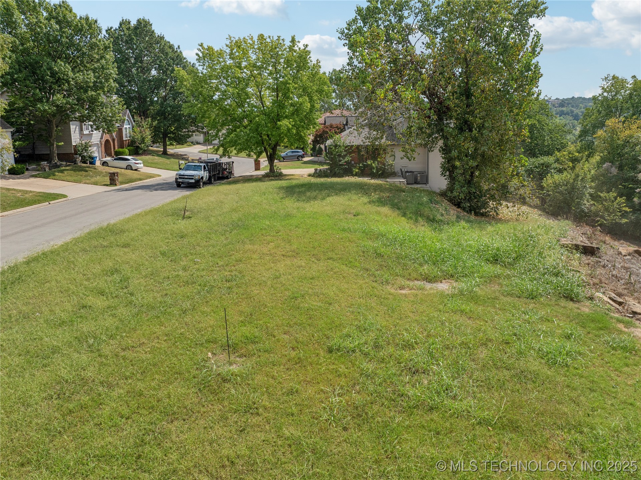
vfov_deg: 56.8
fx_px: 444
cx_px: 320
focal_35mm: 24
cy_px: 240
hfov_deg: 71.6
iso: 130
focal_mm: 12.3
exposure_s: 1/3200
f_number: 2.8
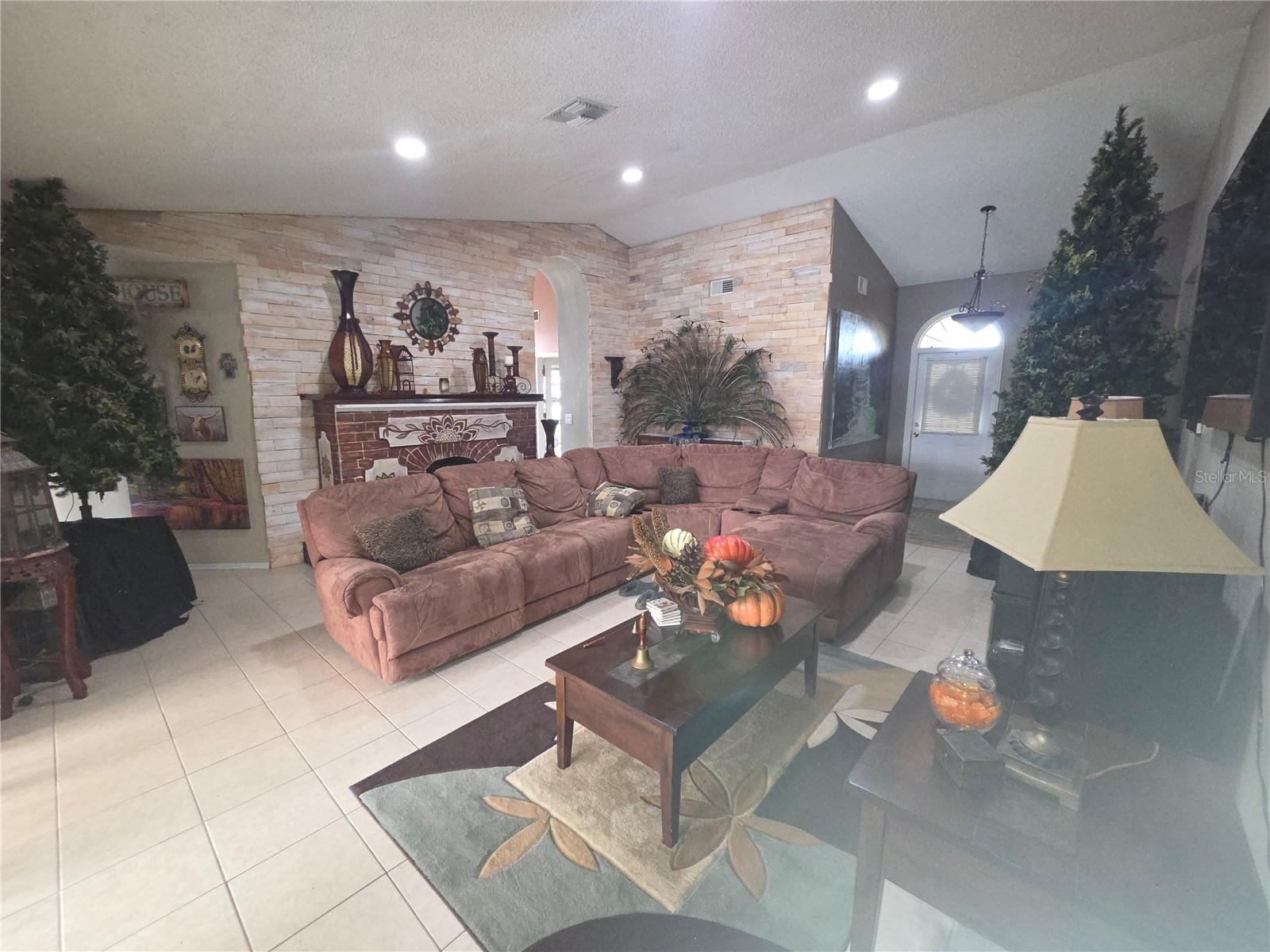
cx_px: 635
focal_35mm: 13
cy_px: 476
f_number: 2.2
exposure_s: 1/40
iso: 320
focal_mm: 2.2
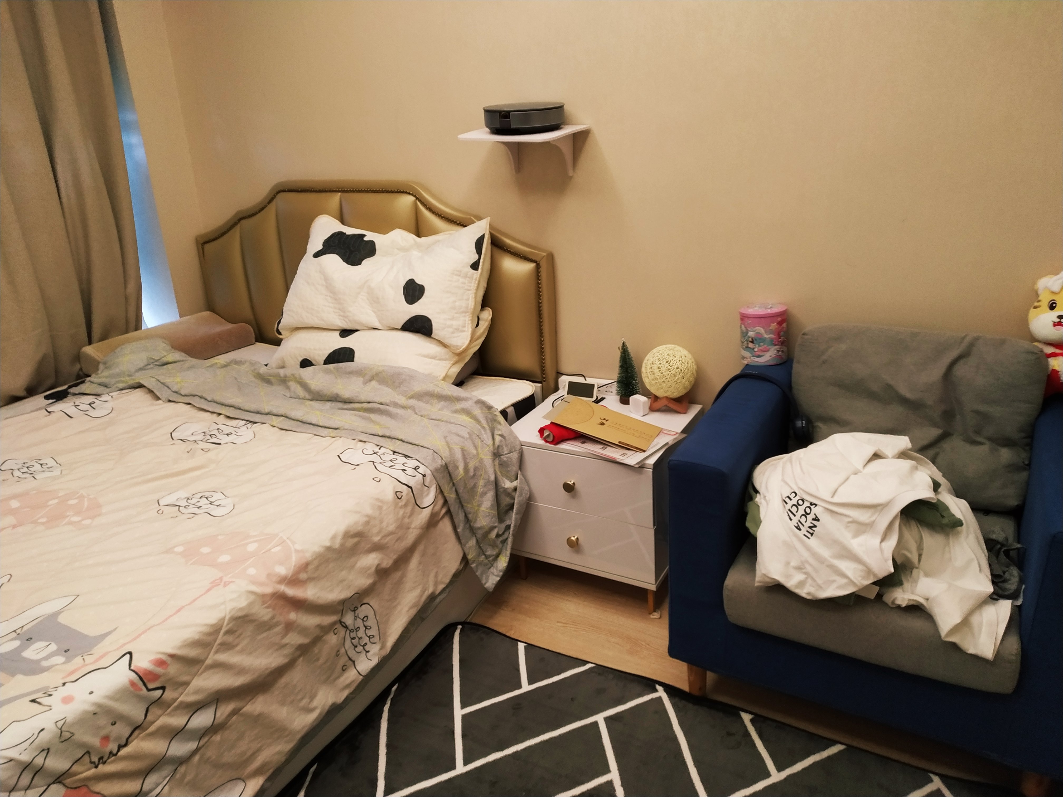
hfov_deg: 71.6
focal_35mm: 24
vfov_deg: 56.8
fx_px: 737
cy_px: 398
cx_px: 532
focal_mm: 3.94
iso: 250
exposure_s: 1/20
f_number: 1.9
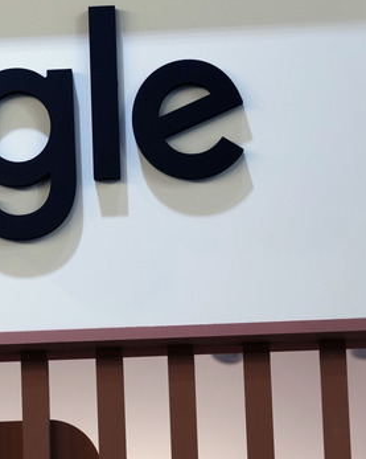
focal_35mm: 228
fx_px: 3091
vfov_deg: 8.5
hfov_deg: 6.7
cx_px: -99
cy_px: 180
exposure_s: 1/100
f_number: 5.6
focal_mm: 108
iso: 800
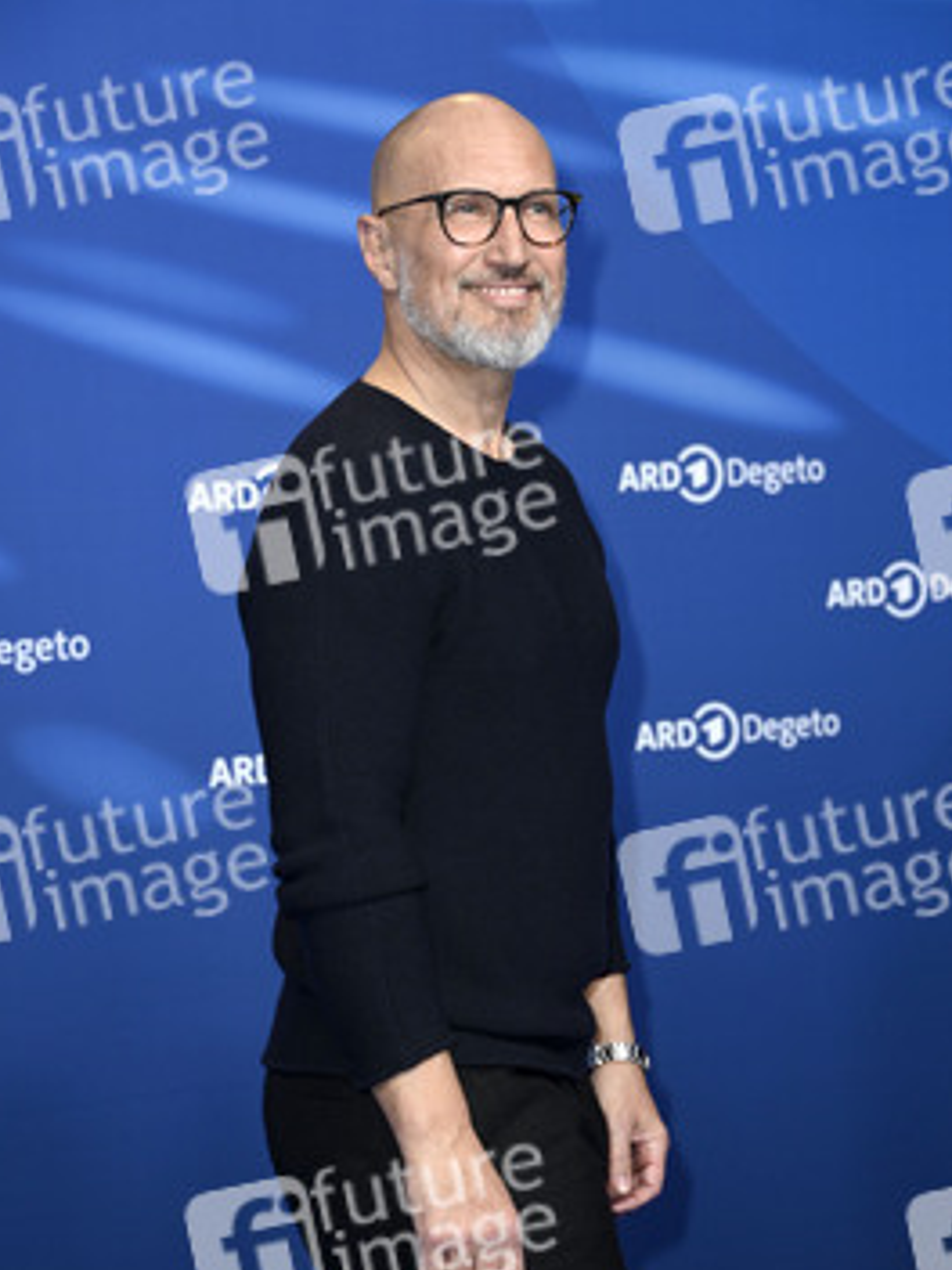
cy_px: 689
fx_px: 3924
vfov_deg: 18.4
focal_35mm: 107
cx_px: 476
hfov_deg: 13.8
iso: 1000
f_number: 5.6
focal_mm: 98
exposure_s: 1/250
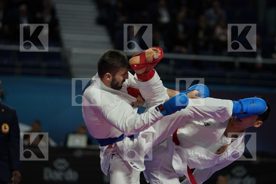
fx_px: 1725
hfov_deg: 9.1
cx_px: 138
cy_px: 92
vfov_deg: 6.1
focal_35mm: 225
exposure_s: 1/1000
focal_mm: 150
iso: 800
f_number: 2.8
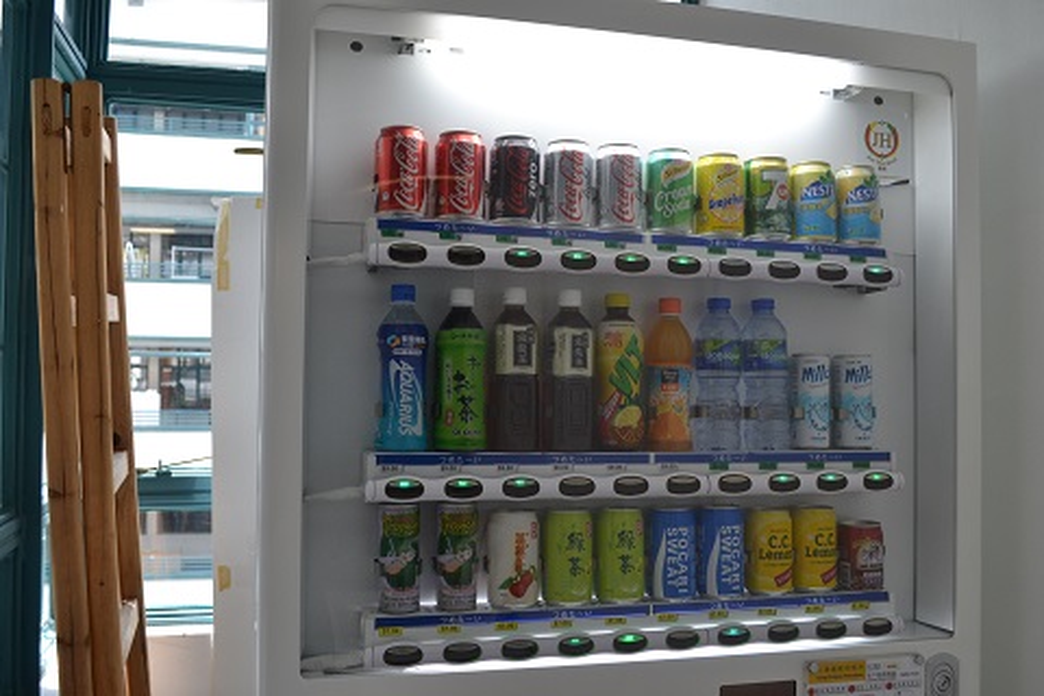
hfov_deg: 57.2
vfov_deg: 40.0
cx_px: 522
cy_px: 348
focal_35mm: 33
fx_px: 957
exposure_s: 1/125
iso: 400
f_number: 5.6
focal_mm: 22
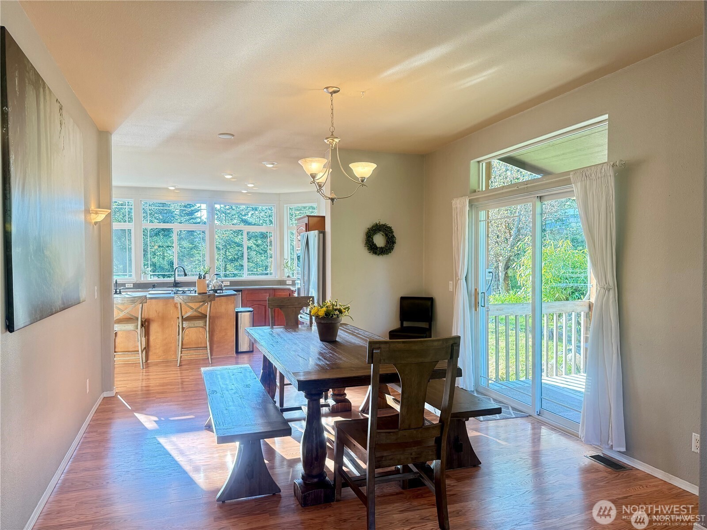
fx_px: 490
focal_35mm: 24
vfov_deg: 56.8
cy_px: 265
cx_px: 354
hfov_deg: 71.6
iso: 200
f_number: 1.78
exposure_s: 1/120
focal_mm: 6.76
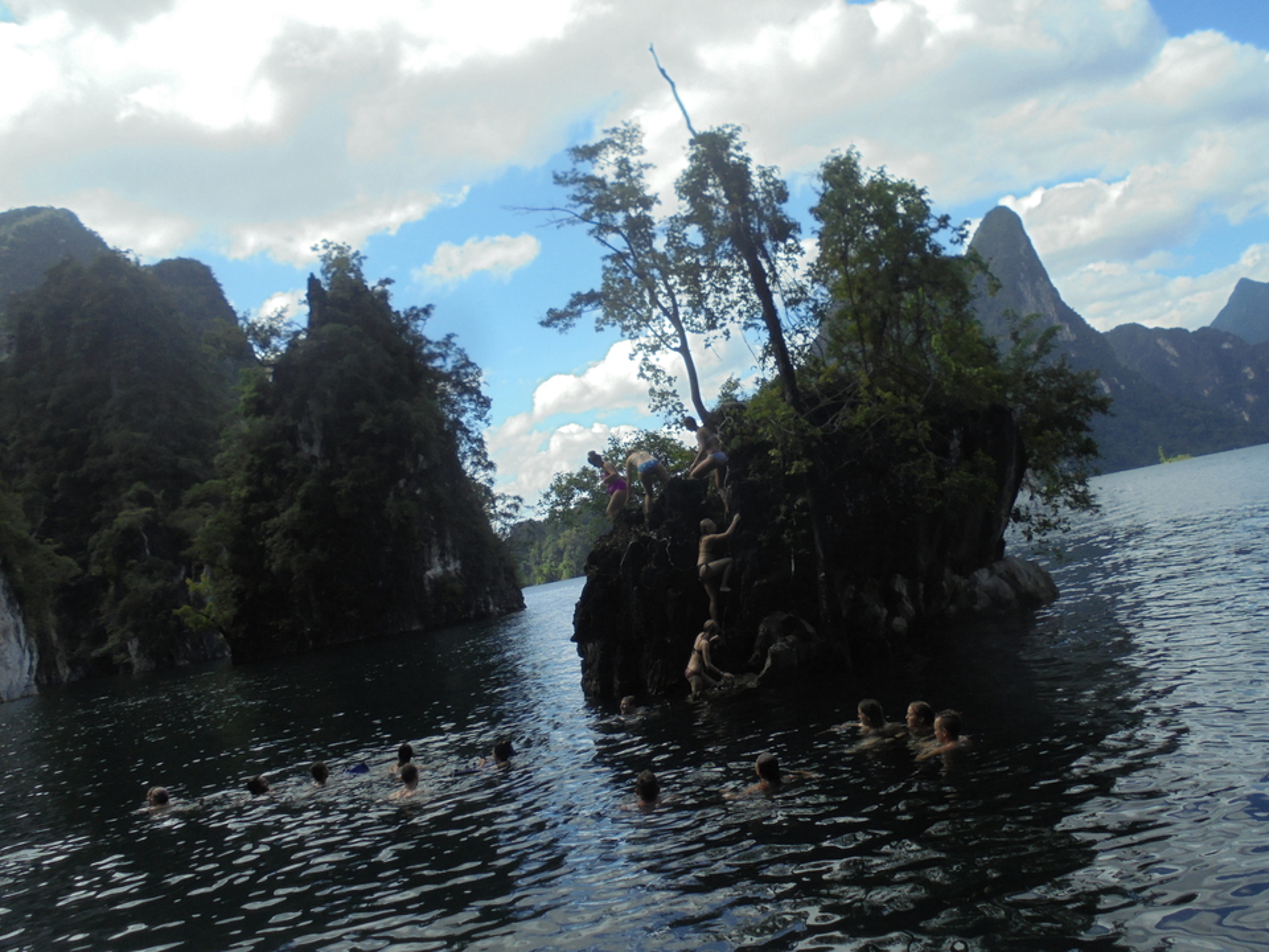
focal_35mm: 29
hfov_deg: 61.7
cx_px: 634
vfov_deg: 48.2
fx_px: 1063
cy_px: 476
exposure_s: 1/800
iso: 100
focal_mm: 5.3
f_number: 3.7
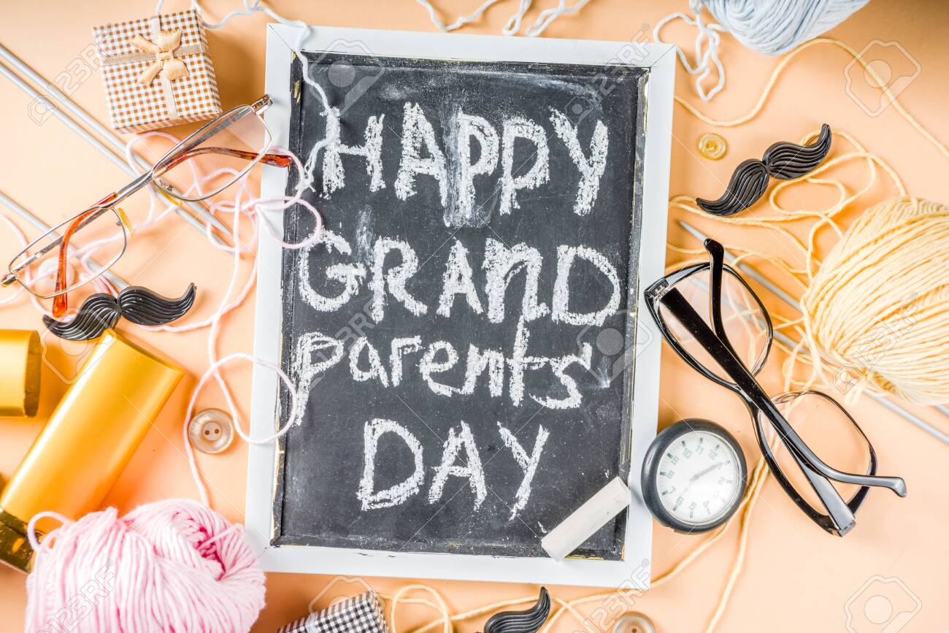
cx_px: 474
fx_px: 1450
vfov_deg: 24.6
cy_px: 316
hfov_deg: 36.2
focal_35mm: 55
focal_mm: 55
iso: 100
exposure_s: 1/200
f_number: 14
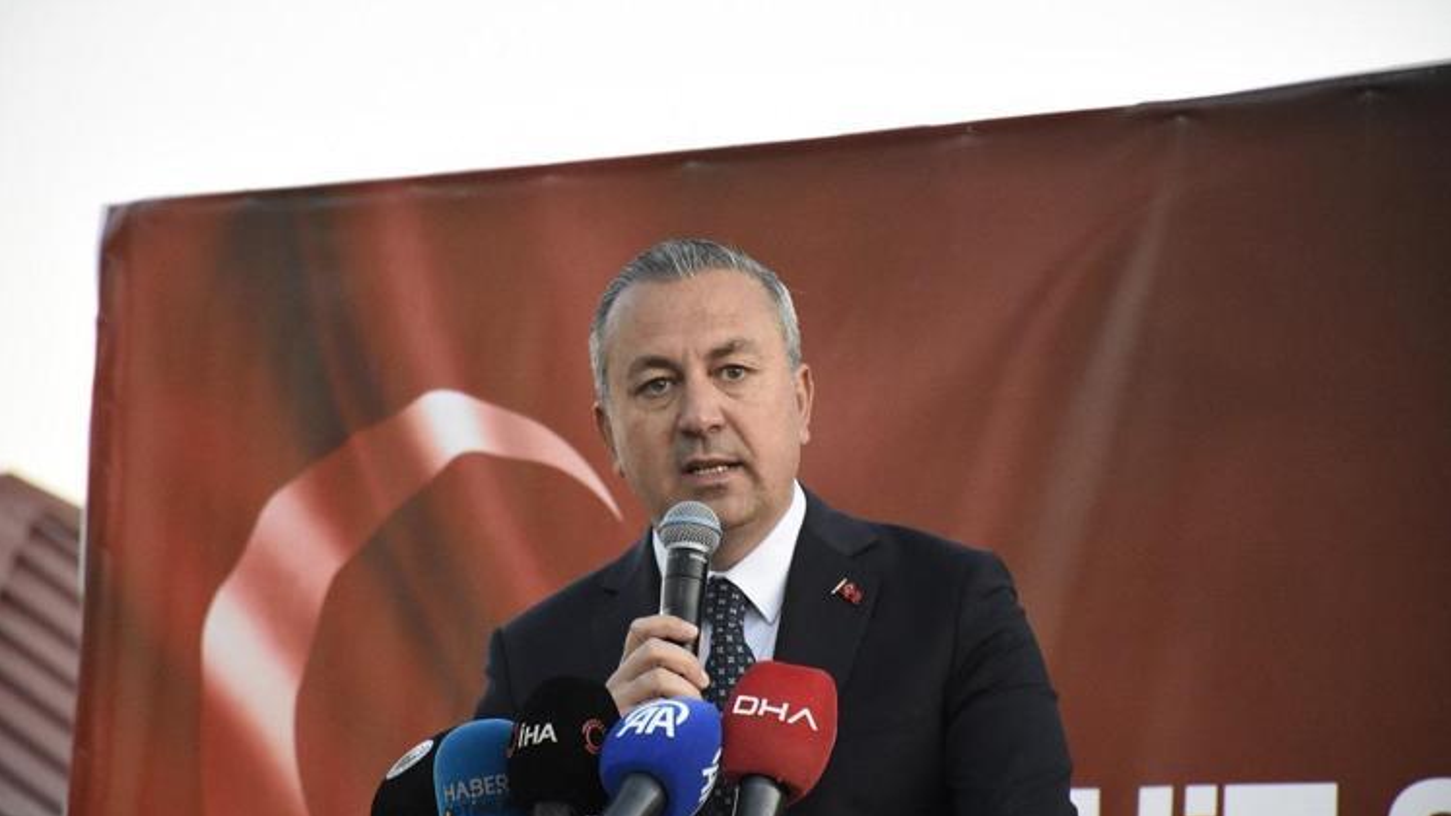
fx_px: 8502
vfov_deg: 5.5
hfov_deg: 9.8
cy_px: 466
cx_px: 726
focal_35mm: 221
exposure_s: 1/250
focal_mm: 140
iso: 4000
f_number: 5.6
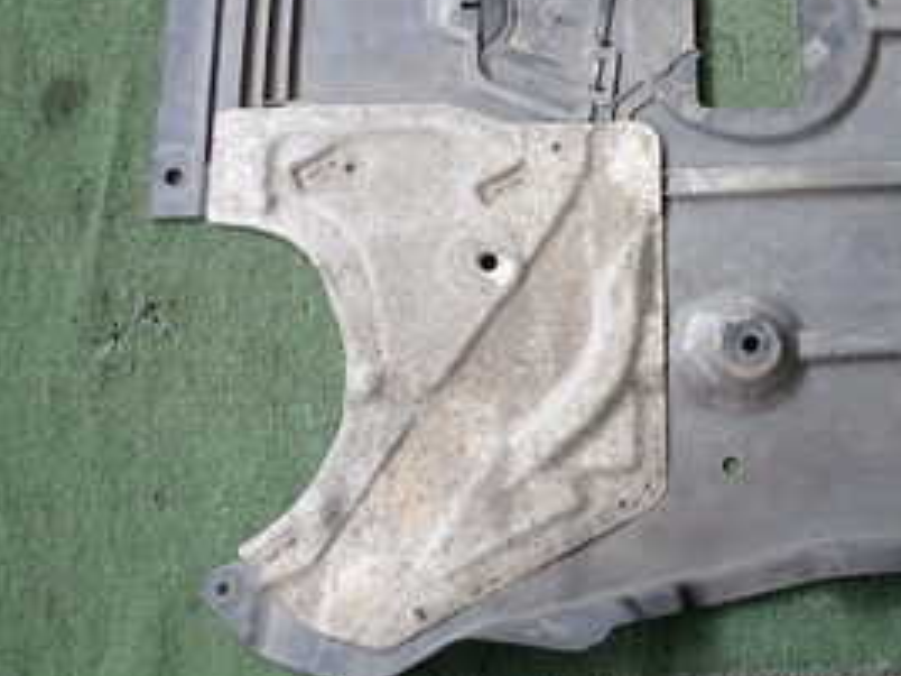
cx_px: 871
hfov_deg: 32.0
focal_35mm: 56
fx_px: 1458
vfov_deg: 25.2
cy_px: 57
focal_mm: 4.5
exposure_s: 1/100
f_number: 2
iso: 200
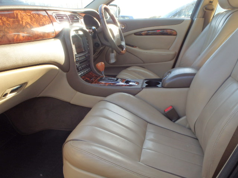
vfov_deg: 49.7
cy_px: 89
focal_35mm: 28
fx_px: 193
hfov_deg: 63.4
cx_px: 119
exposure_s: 1/100
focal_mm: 5
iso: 125
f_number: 3.9
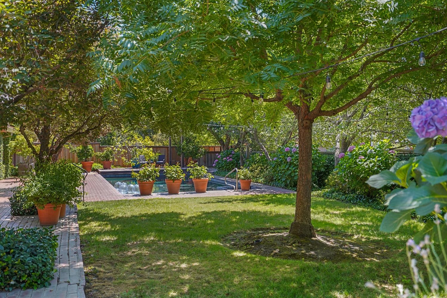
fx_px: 435
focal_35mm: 35
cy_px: 149
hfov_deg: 54.4
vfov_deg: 37.9
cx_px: 224
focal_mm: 35
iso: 400
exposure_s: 1/125
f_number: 4
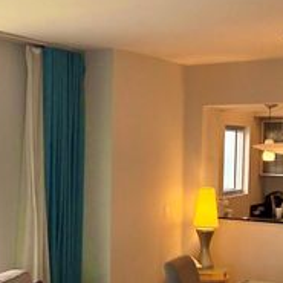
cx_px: 21
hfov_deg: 24.9
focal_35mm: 67
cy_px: 206
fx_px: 620
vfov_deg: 25.5
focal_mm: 4
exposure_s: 1/189
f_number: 1.8
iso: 20
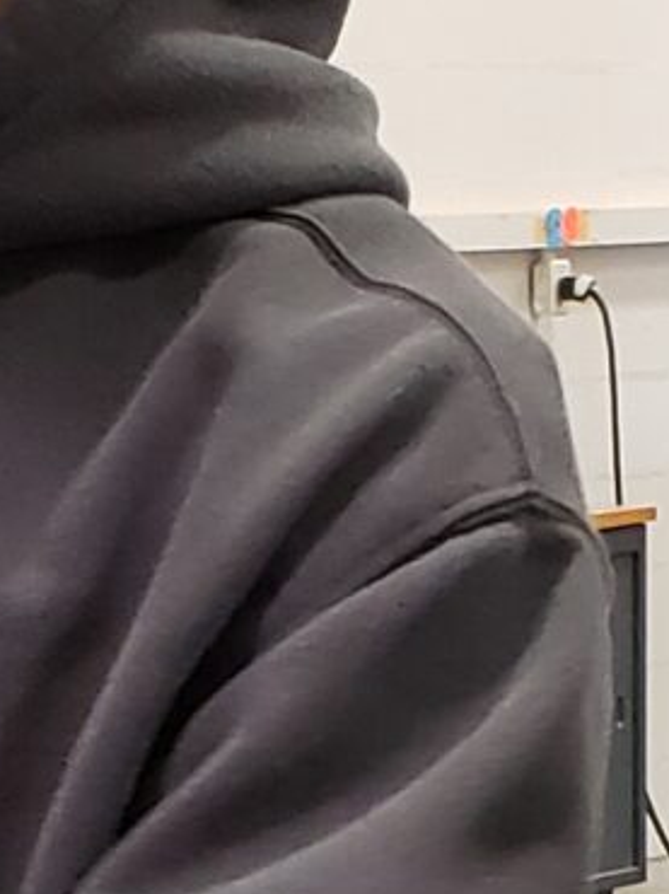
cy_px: 1196
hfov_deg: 8.2
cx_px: 77
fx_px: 4644
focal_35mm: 180
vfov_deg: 10.7
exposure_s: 1/40
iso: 320
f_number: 2.4
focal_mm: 4.3
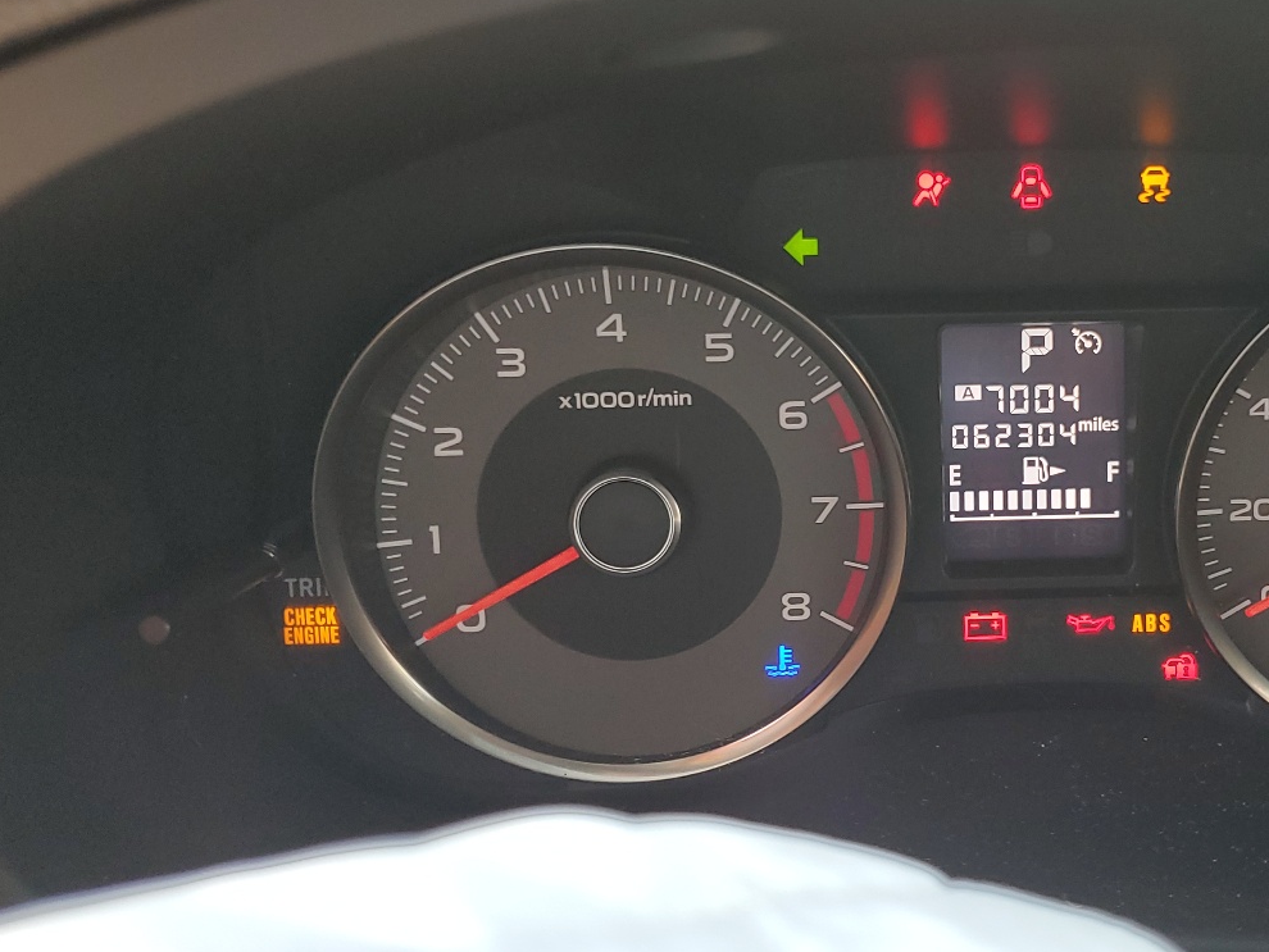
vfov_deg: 34.4
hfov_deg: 43.3
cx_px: 961
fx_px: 1540
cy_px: 465
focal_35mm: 42
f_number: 1.5
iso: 65
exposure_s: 1/120
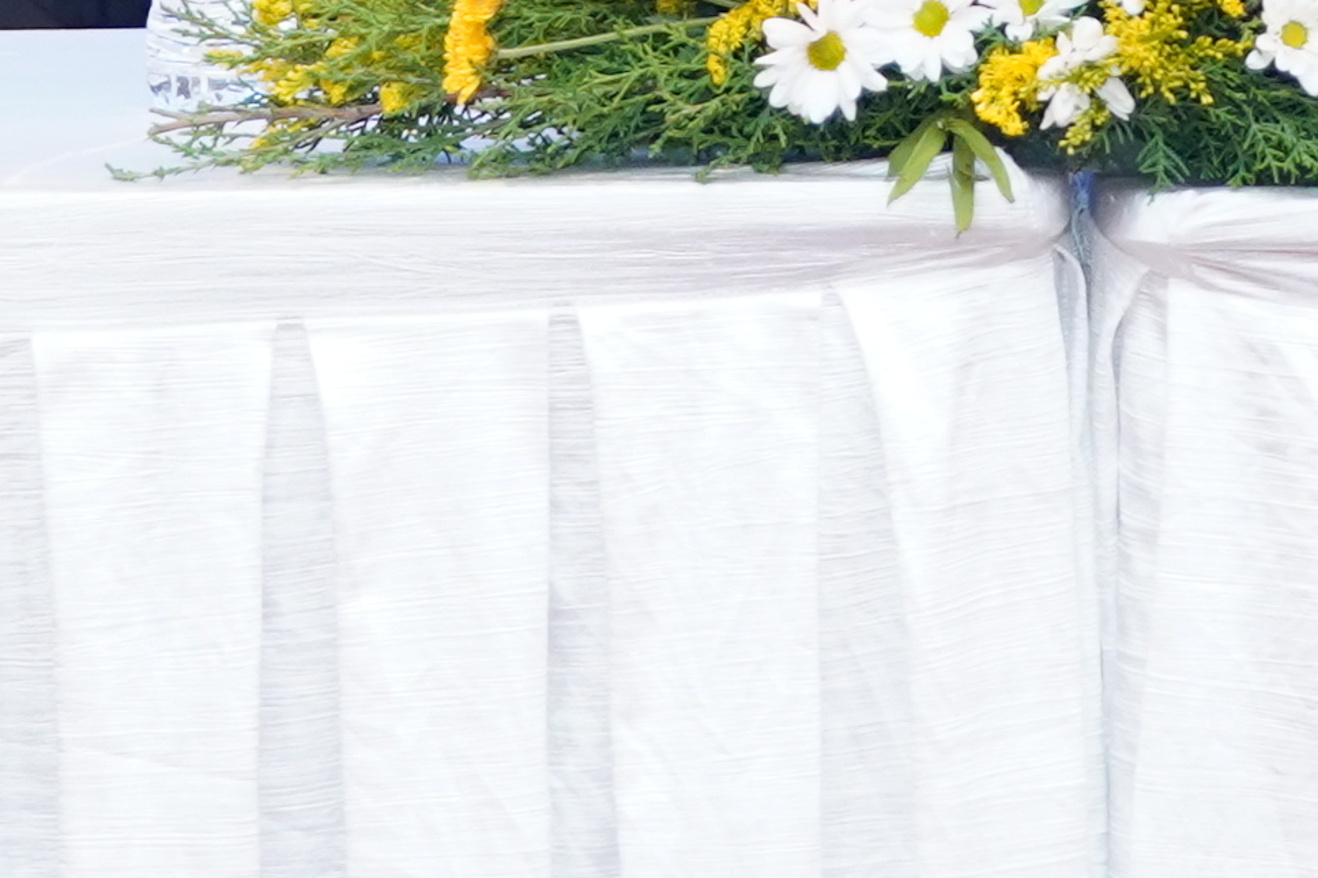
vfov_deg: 5.3
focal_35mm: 248
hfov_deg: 8.3
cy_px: -1620
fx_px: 9077
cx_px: 835
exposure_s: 1/100
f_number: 4
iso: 1600
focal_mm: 40
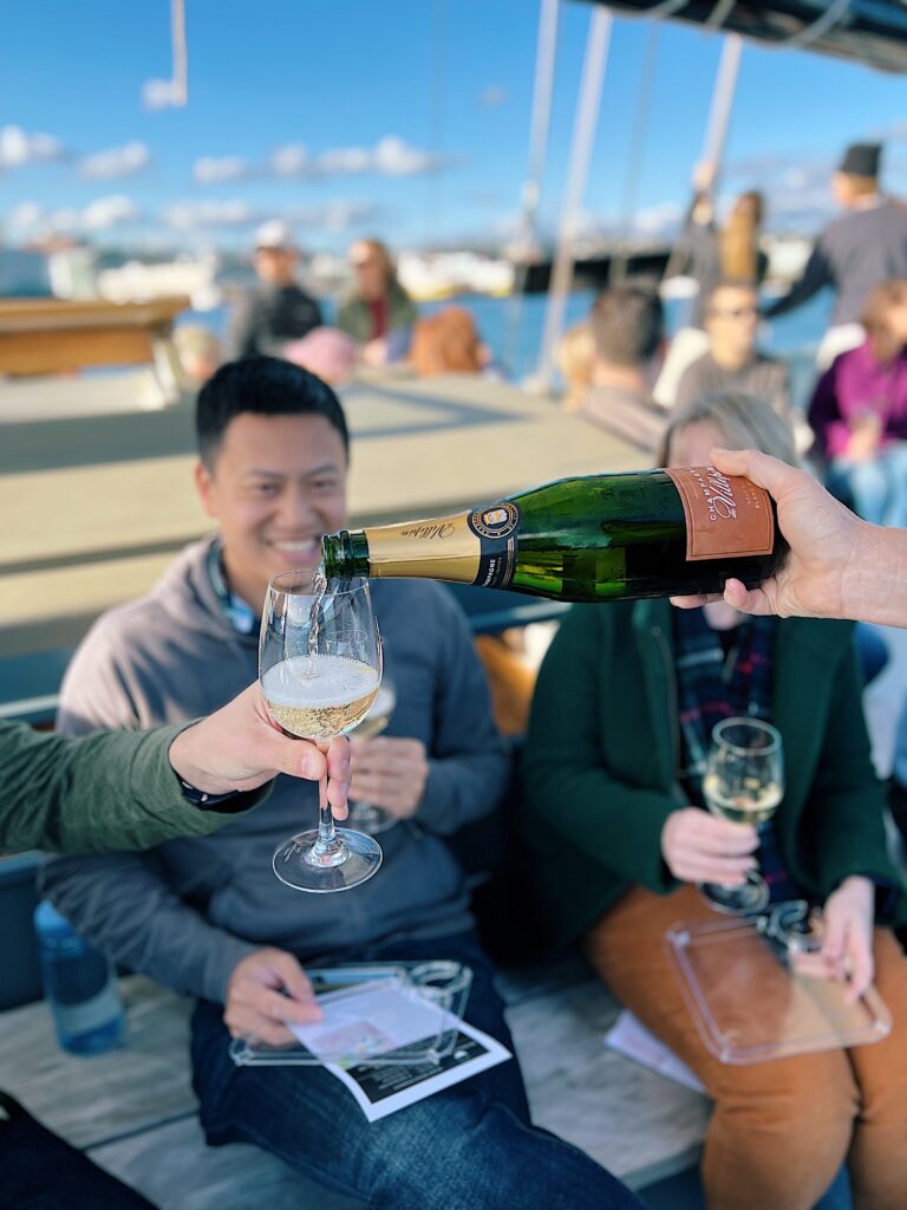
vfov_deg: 67.3
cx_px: 454
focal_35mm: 26
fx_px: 908
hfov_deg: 53.1
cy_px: 605
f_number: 1.5
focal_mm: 5.7
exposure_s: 1/1135
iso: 50
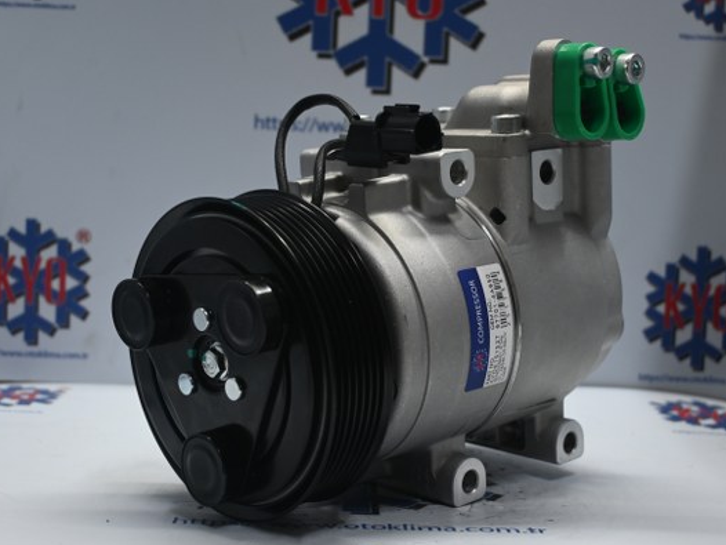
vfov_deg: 25.4
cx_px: 355
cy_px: 273
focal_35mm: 58
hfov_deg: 33.5
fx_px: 1208
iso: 720
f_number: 5.3
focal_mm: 35
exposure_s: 1/60
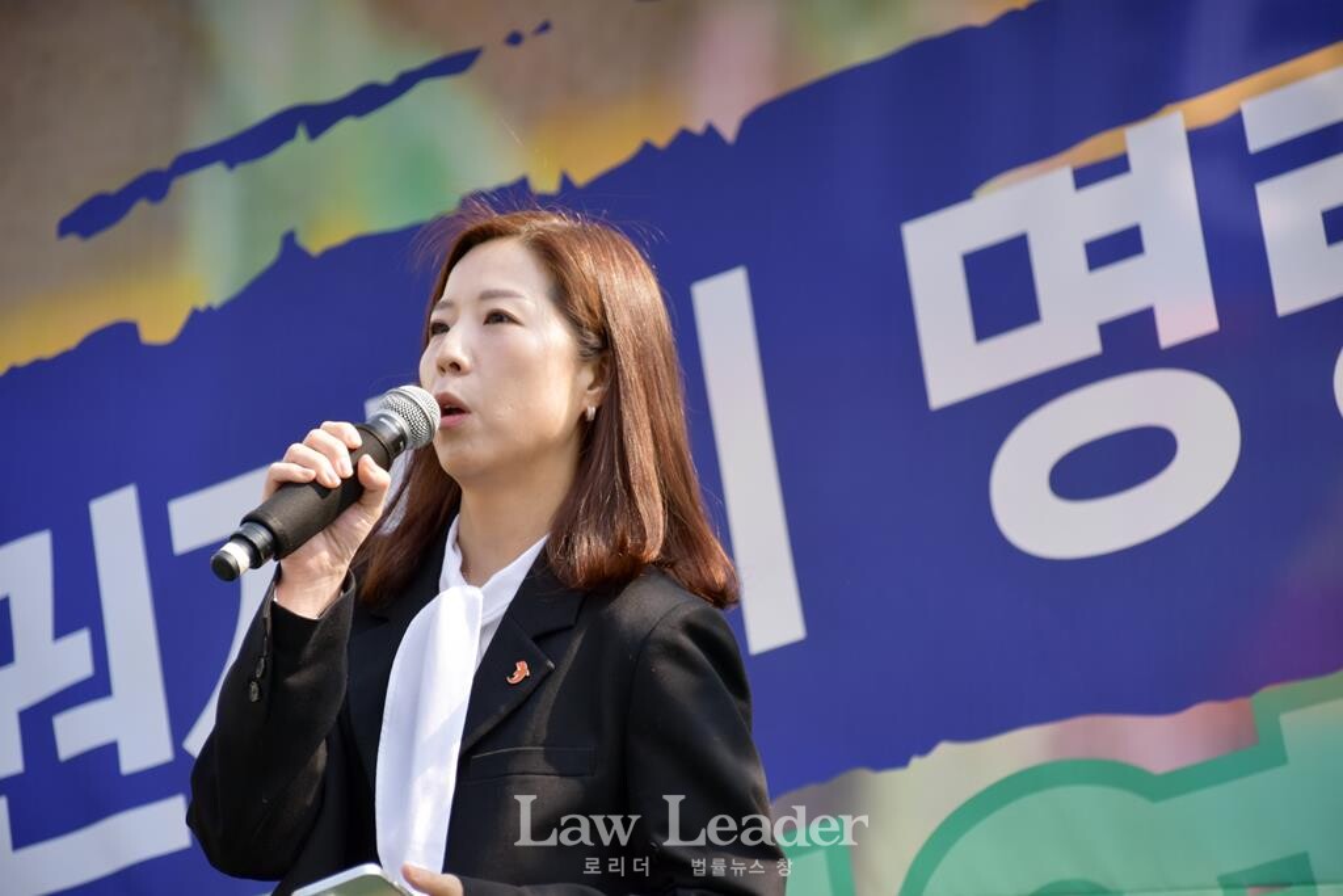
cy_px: 448
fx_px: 7555
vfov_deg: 6.8
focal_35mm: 202
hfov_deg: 10.2
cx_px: 672
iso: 100
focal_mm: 135
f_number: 6.3
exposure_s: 1/160
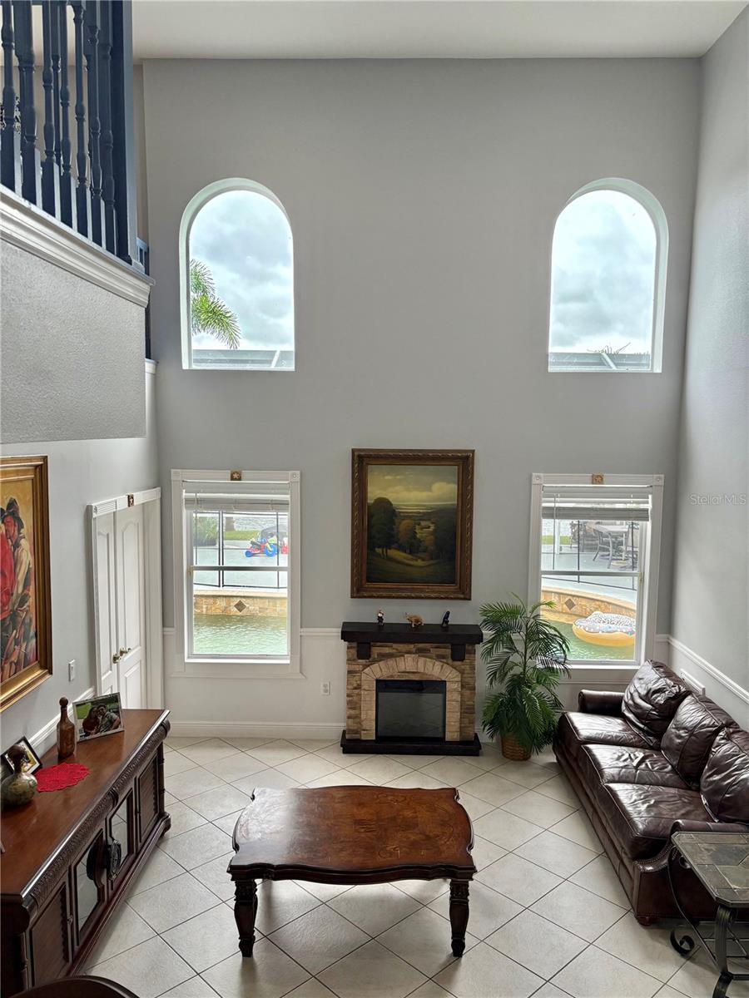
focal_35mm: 26
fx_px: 750
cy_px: 499
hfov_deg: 53.1
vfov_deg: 67.3
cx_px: 374
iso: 125
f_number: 1.6
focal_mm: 5.96
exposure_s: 1/165
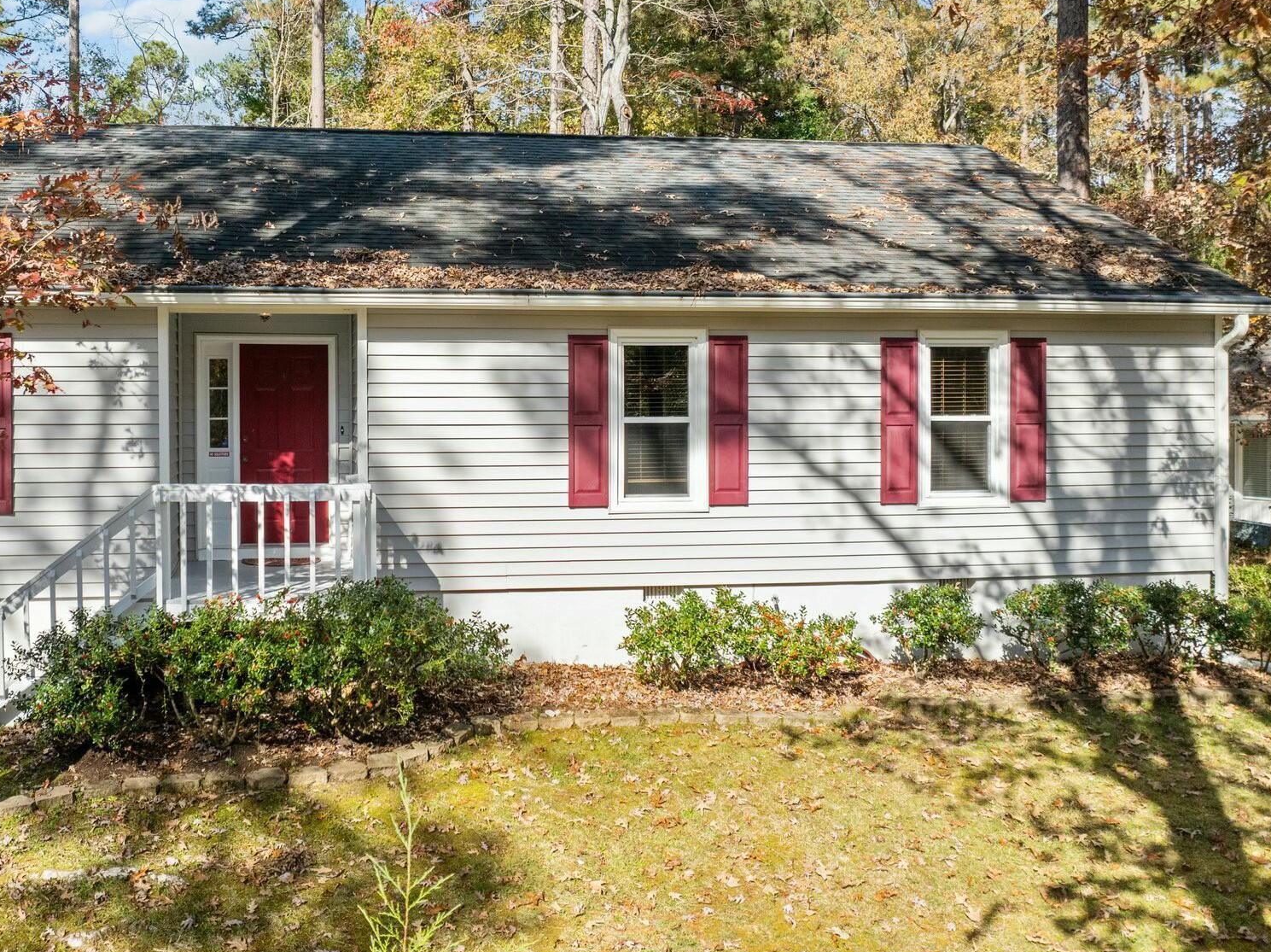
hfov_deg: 54.4
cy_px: 410
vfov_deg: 42.8
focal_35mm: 33
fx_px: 1211
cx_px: 437
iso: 210
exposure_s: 1/1600
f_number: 2.8
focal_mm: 12.29
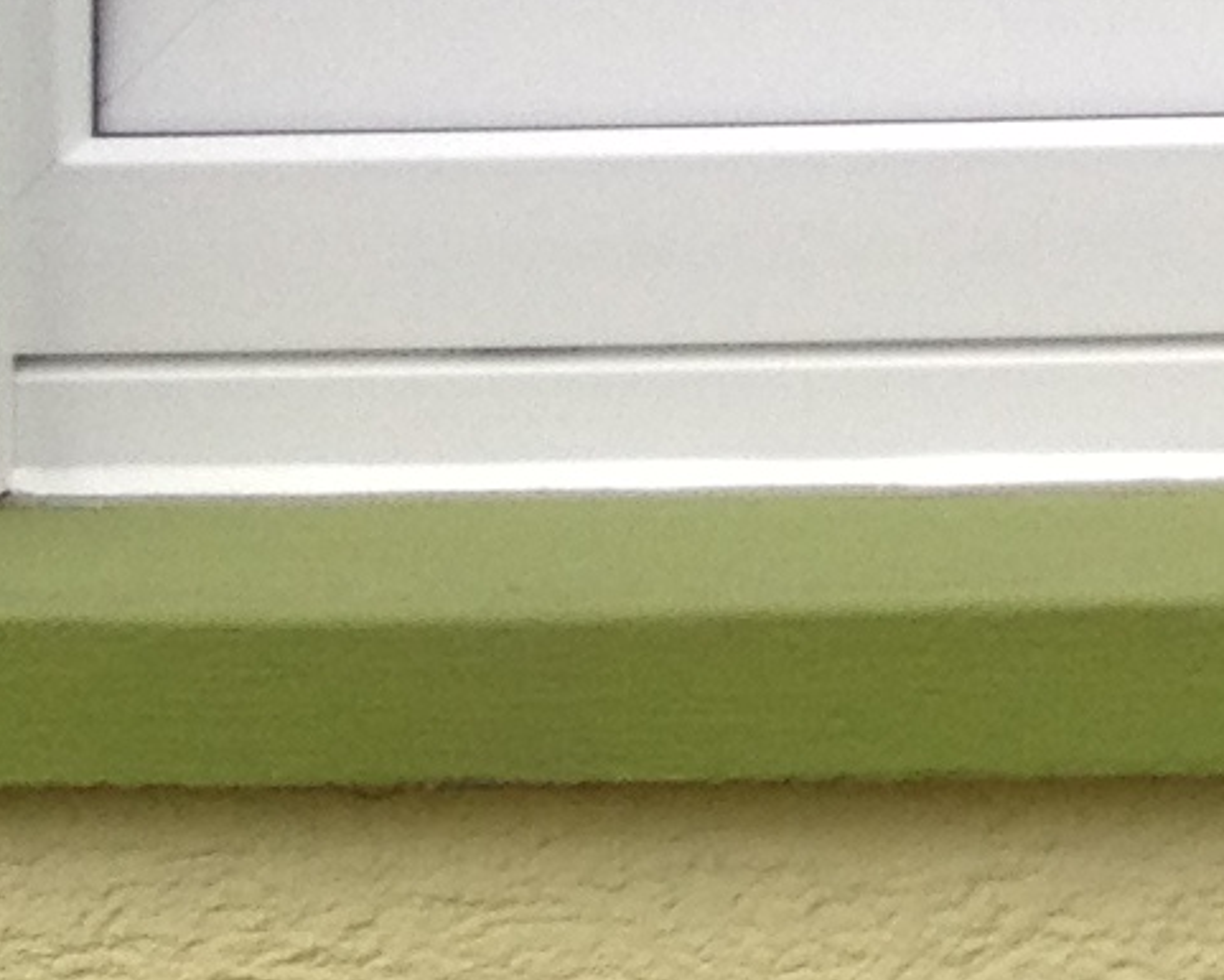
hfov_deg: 7.4
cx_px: 3568
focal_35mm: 232
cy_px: -1502
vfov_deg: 6.3
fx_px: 8406
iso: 64
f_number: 2.4
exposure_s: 1/349
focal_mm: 4.28
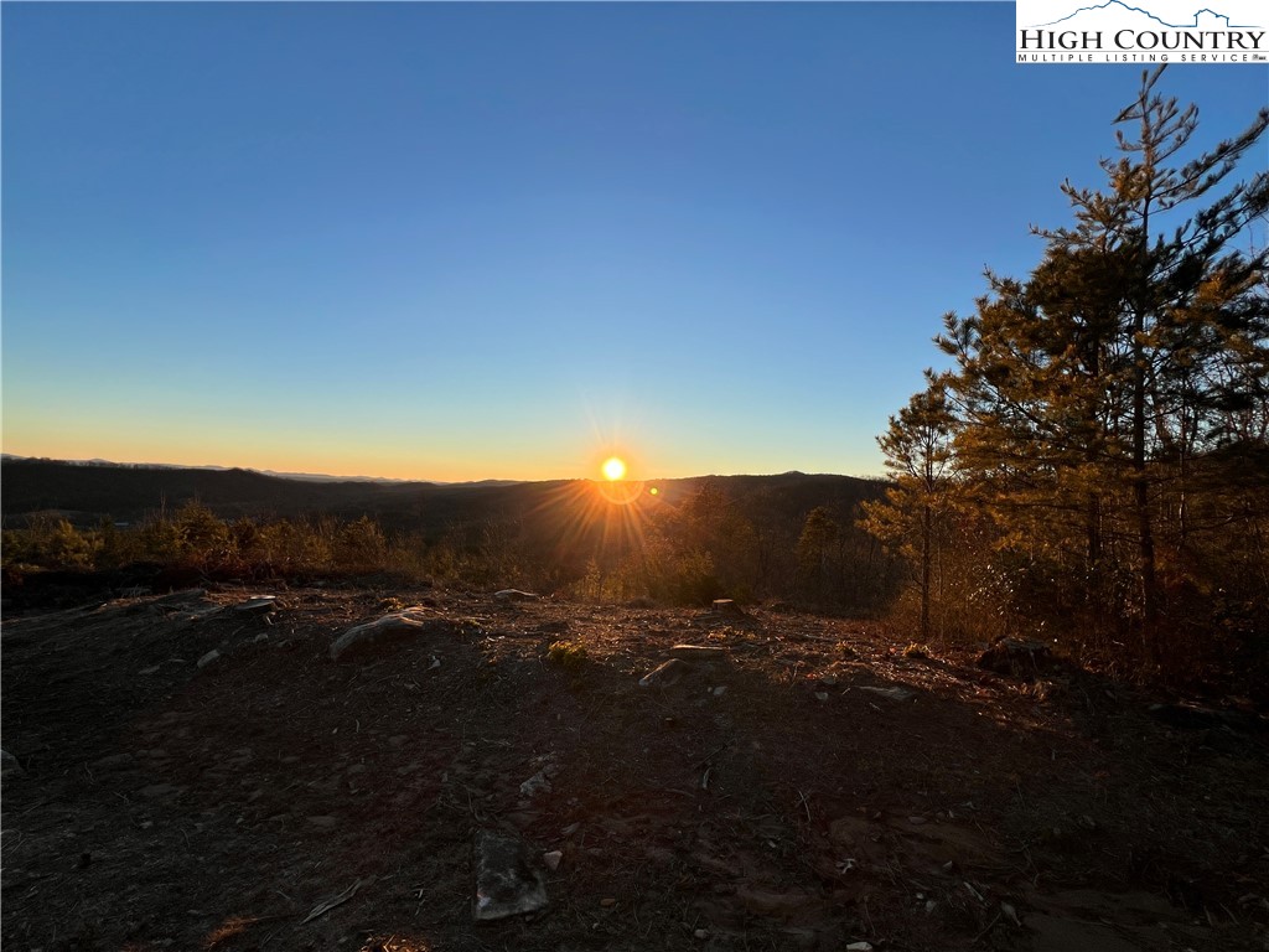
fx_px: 477
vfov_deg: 89.9
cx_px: 634
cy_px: 476
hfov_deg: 106.2
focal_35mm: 13
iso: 32
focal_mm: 1.57
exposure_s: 1/1096
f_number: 1.8
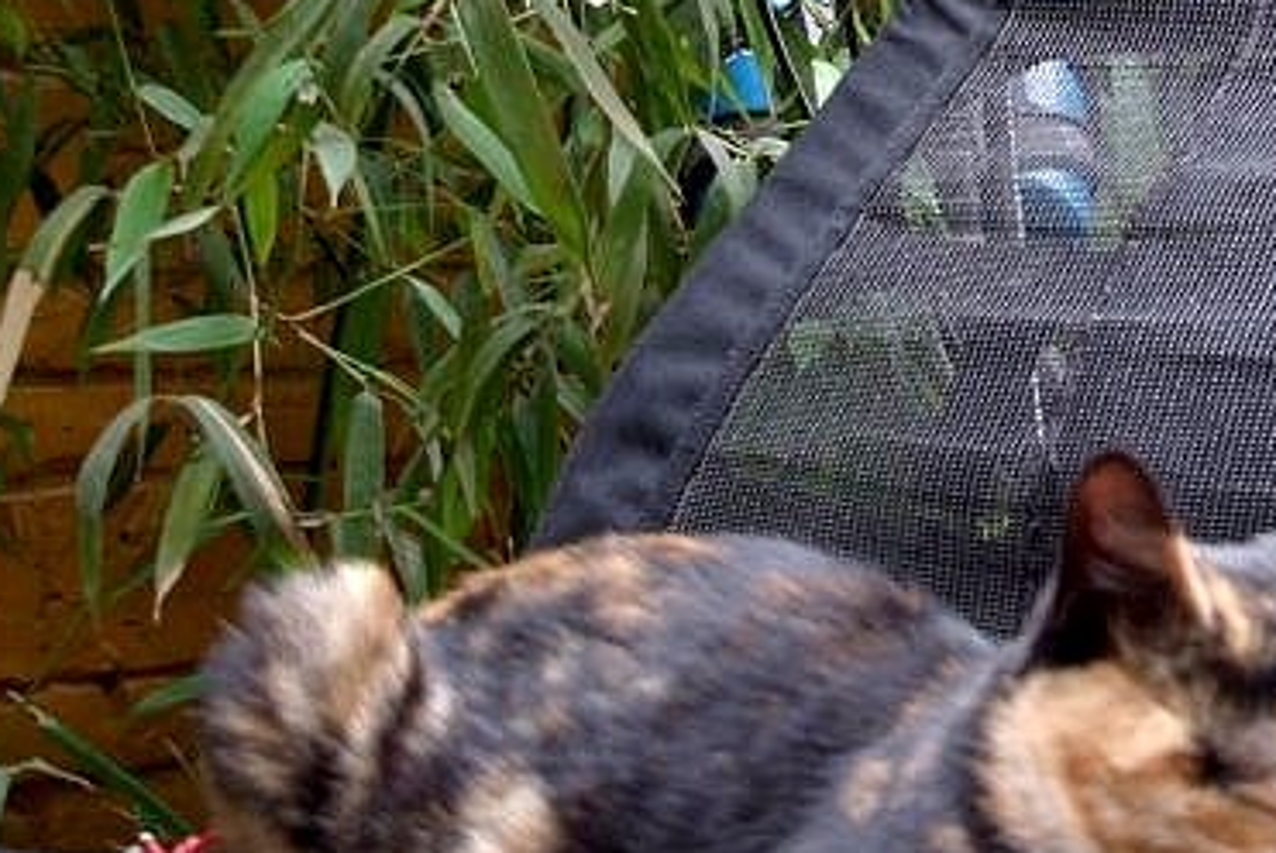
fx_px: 2980
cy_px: 411
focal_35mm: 84
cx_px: 1273
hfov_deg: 23.2
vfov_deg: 16.3
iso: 200
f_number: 4
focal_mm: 26
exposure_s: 1/45
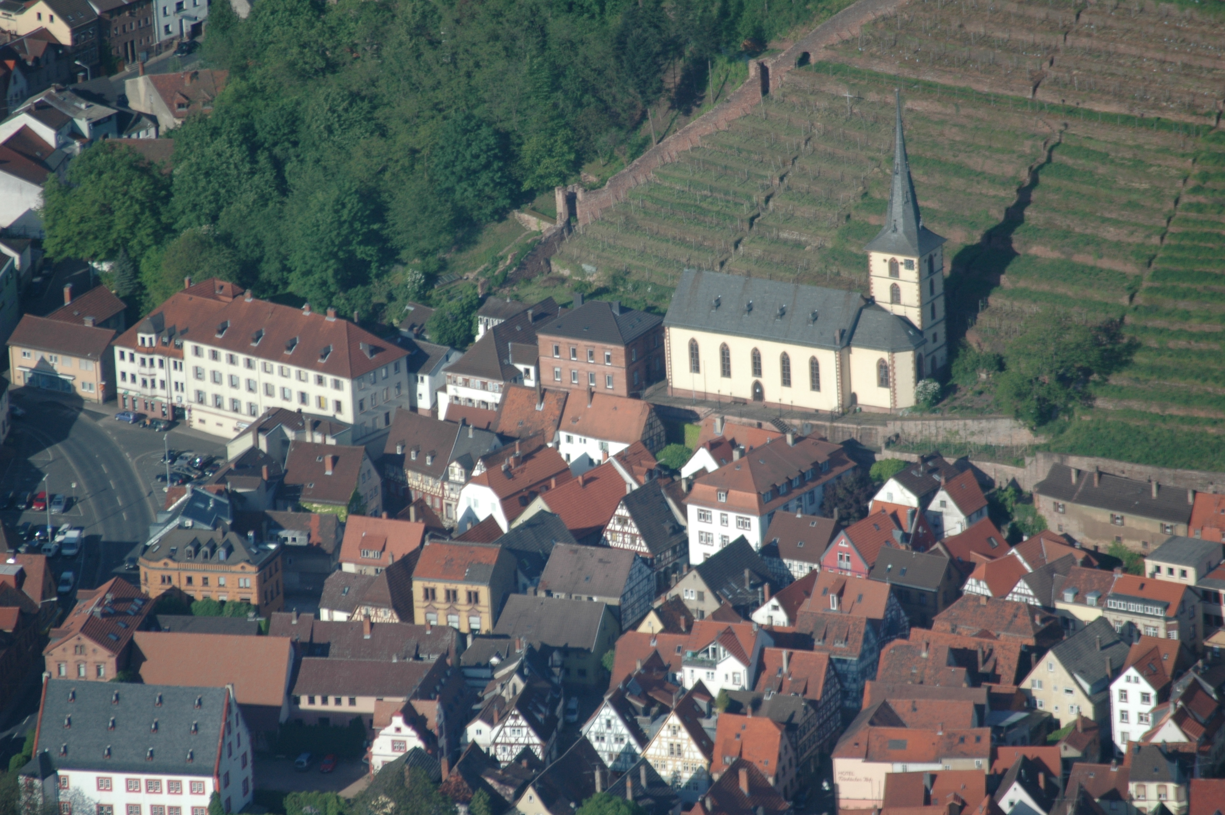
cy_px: 408
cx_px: 612
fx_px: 15299
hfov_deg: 4.6
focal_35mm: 450
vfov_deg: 3.0
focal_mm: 300
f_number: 5.6
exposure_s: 1/800
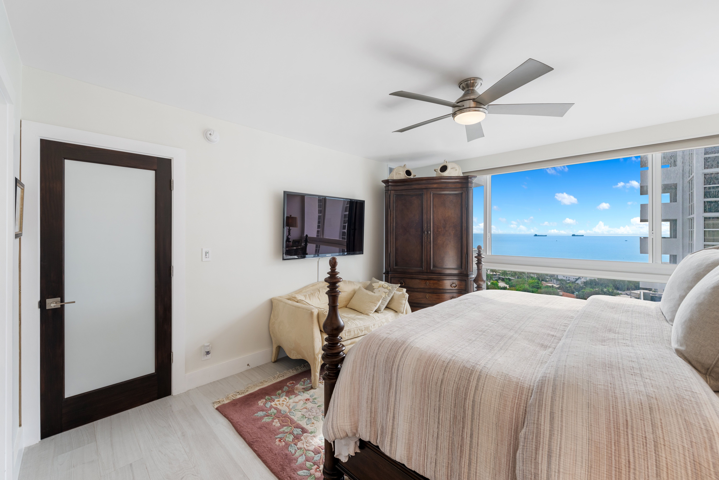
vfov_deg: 81.2
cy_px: 240
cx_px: 360
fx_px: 280
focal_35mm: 14
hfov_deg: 104.3
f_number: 7.1
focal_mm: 14
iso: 250
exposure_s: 1/13
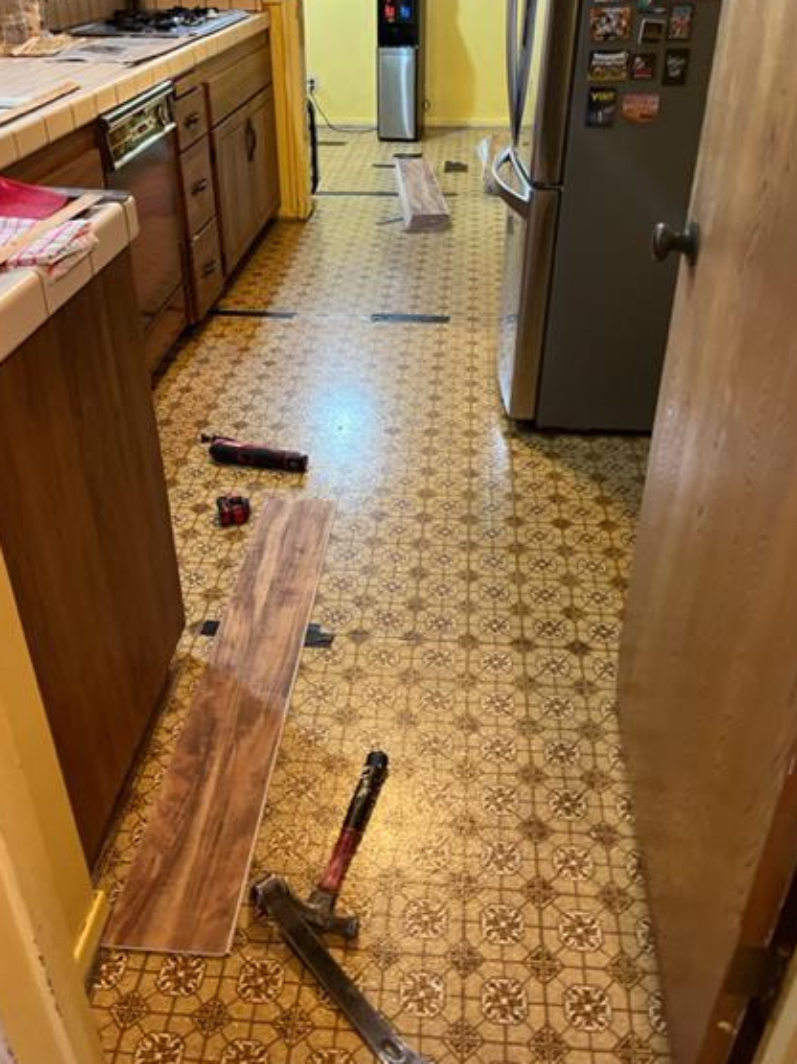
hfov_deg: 46.8
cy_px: 468
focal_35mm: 30
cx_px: 391
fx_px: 921
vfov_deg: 59.8
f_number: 1.6
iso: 400
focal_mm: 5.1
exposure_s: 1/40
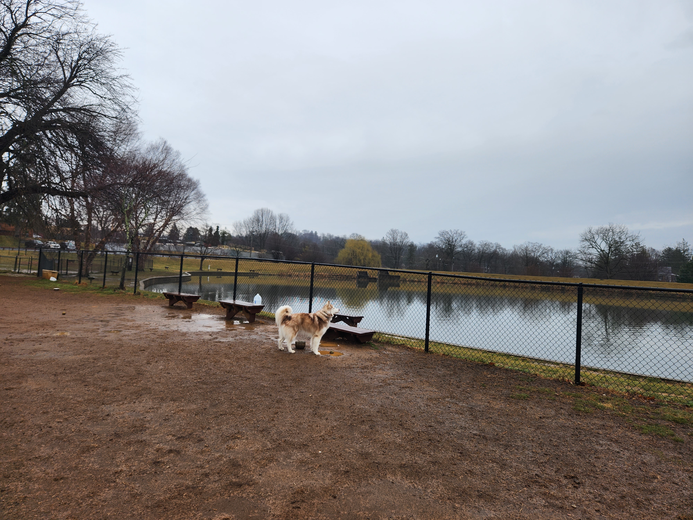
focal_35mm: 23
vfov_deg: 58.9
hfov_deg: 73.9
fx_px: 460
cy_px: 260
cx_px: 346
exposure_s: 1/361
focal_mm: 5.4
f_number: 1.8
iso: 20
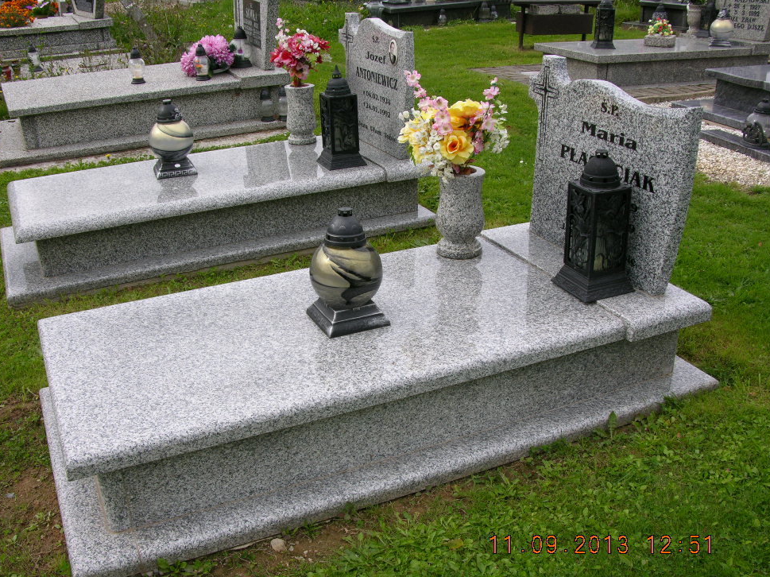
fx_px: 823
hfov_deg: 50.1
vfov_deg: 38.6
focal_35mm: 37
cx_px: 371
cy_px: 304
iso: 50
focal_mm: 8.9
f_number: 5.6
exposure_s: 1/173
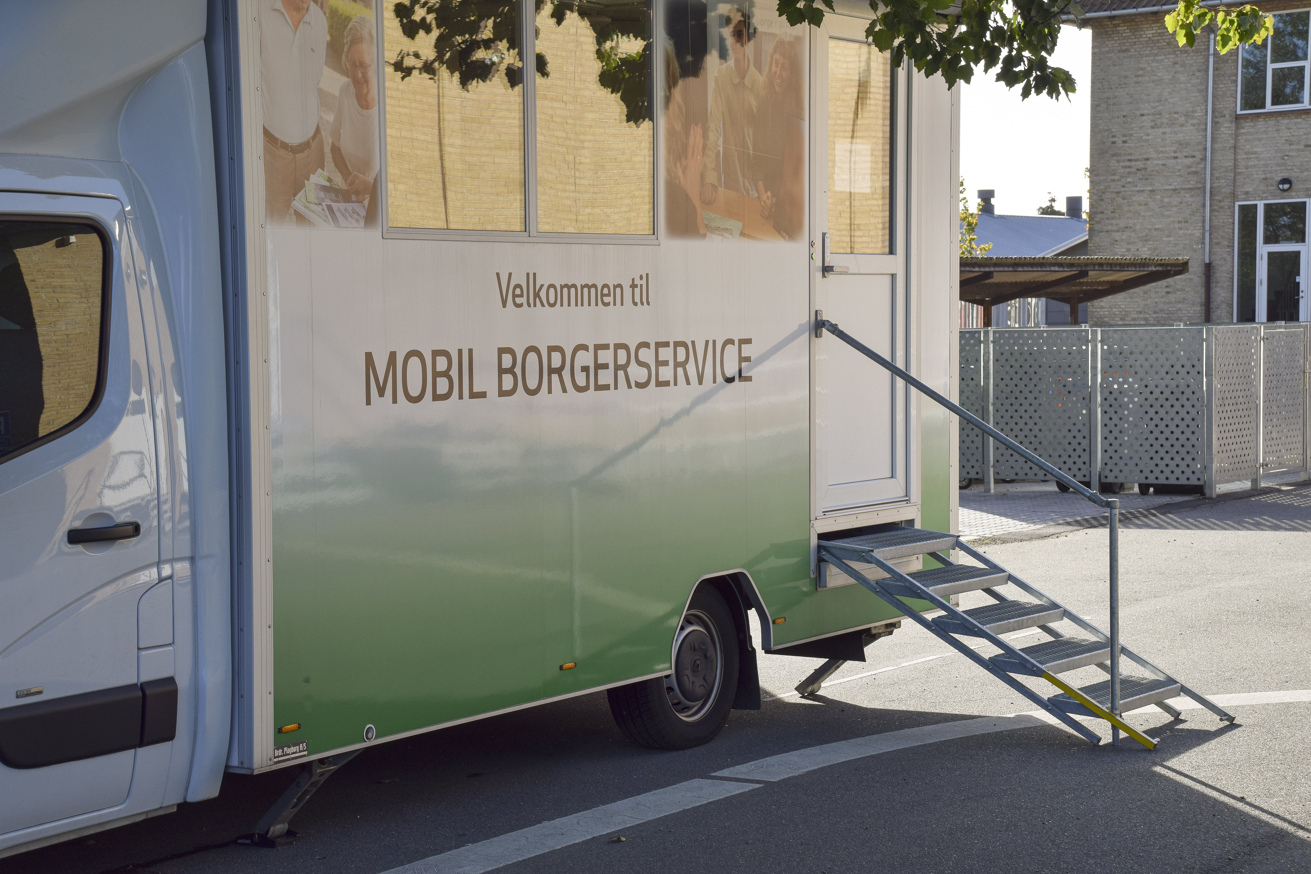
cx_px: 656
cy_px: 437
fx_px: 2622
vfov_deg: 18.9
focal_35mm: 72
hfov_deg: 28.1
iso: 200
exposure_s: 1/250
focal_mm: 48
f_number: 8
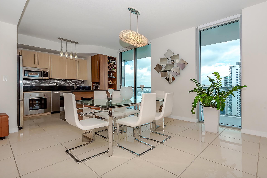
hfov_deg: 93.2
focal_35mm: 17
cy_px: 86
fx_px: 126
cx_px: 129
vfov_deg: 70.4
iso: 400
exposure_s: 1/250
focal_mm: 16
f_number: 8
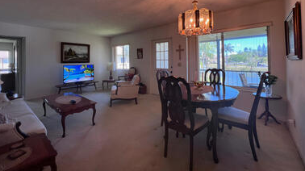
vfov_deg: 68.8
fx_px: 121
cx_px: 147
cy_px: 60
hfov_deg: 103.0
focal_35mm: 15
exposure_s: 1/120
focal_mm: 1.57
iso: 50
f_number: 1.8
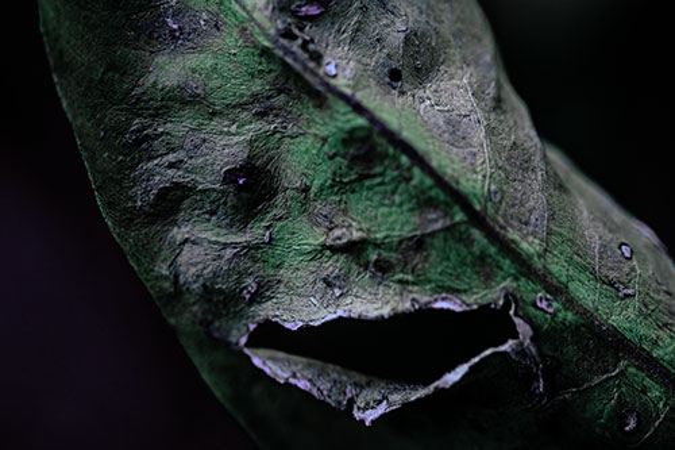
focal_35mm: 210
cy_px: 225
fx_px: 3936
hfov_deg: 9.8
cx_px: 338
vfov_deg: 6.5
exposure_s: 1/500
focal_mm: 210
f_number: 7.1
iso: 640
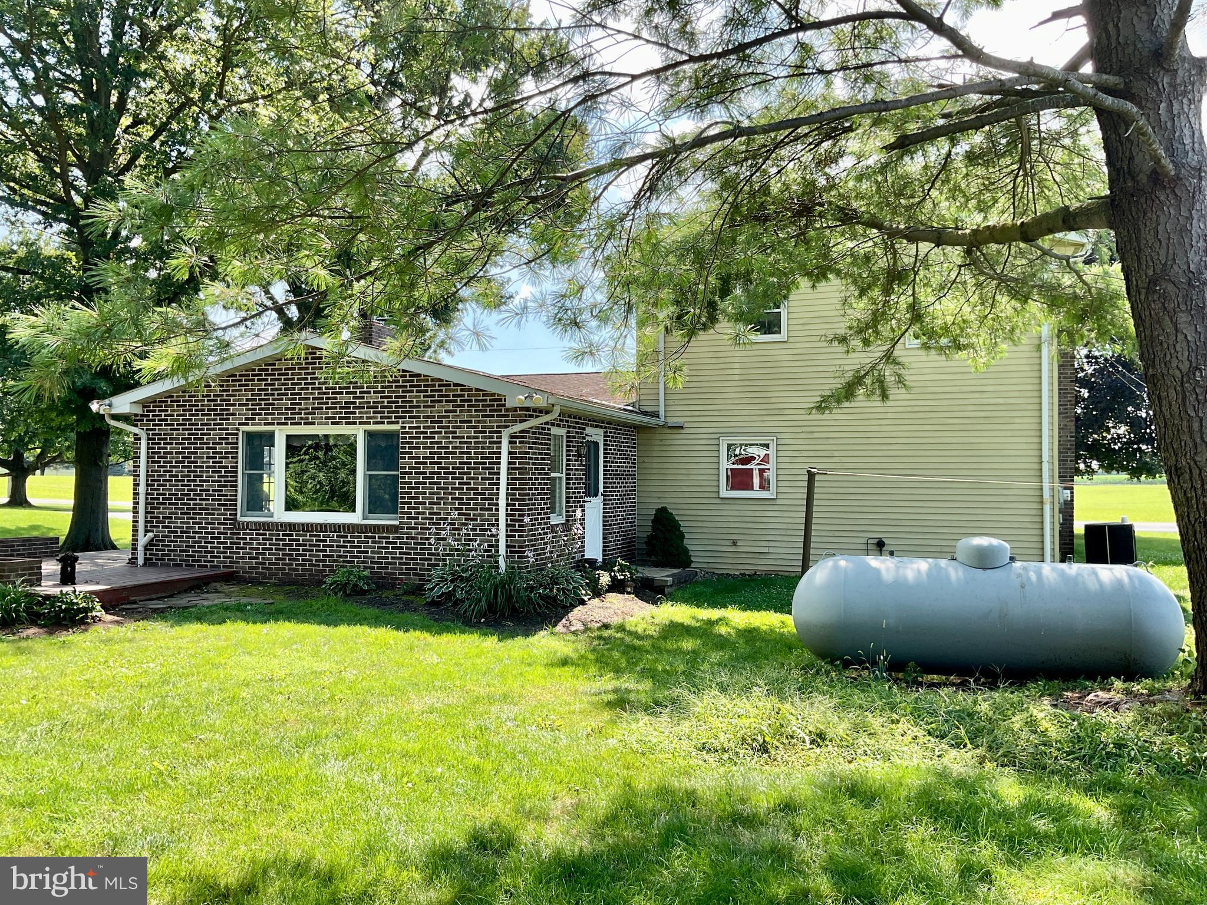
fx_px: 1011
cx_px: 604
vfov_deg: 48.2
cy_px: 452
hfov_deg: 61.7
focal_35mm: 29
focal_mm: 3
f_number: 1.8
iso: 16
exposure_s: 1/412
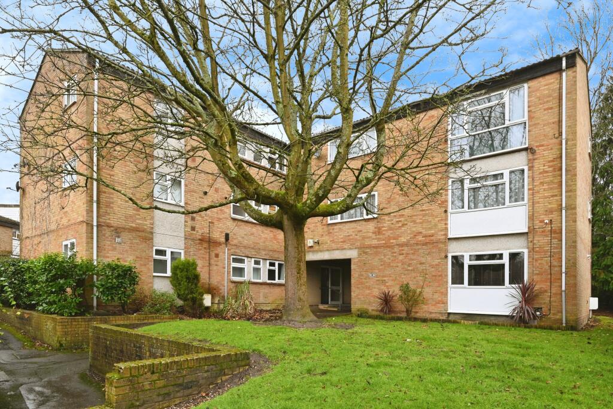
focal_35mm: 20
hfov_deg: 83.9
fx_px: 341
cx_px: 306
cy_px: 204
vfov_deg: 62.0
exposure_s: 1/40
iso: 500
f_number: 8
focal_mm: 20
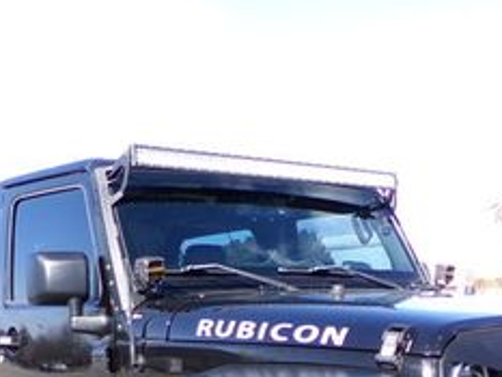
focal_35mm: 66
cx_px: 325
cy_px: 433
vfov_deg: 21.0
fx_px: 958
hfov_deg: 29.2
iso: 100
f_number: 3.7
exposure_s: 1/210
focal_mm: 4.3
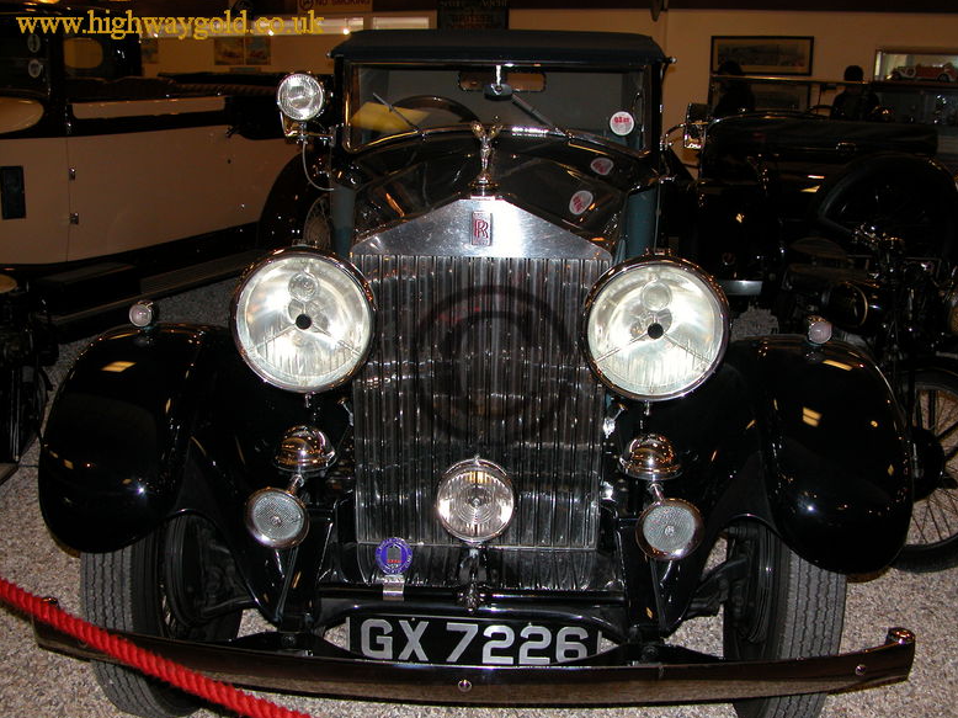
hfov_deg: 51.4
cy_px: 366
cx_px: 491
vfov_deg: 39.6
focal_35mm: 36
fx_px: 996
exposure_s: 1/60
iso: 200
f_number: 2.8
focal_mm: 8.9
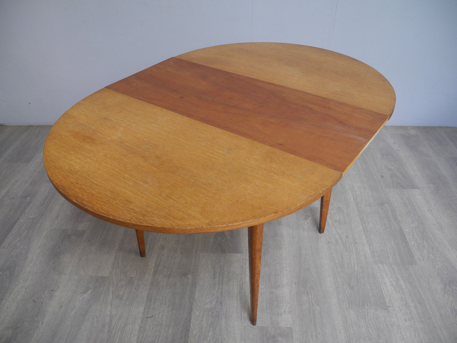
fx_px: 370
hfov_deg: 63.4
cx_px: 228
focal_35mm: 28
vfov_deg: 49.7
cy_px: 172
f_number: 2.8
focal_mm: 6
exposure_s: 1/30
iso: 293
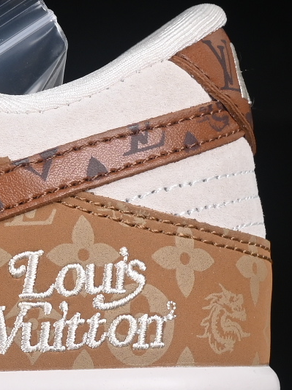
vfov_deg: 5.3
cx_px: -465
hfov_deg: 3.9
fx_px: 4245
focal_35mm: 377
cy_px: 117
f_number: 8
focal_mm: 50
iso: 160
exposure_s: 1/80
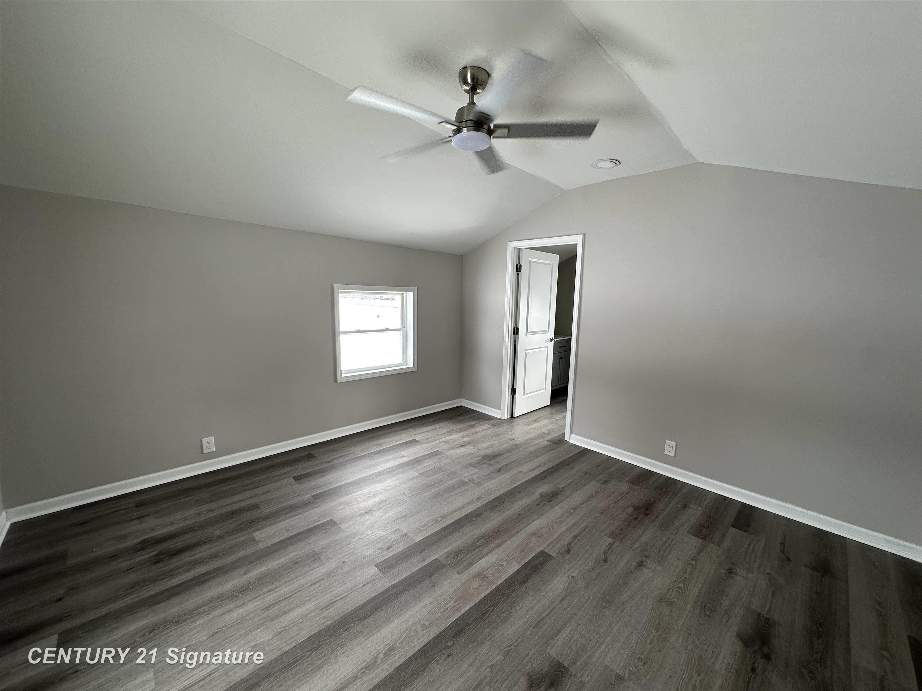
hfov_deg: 102.1
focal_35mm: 14
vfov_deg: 85.7
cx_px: 461
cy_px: 346
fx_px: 373
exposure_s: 1/99
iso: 64
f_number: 2.2
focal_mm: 2.22
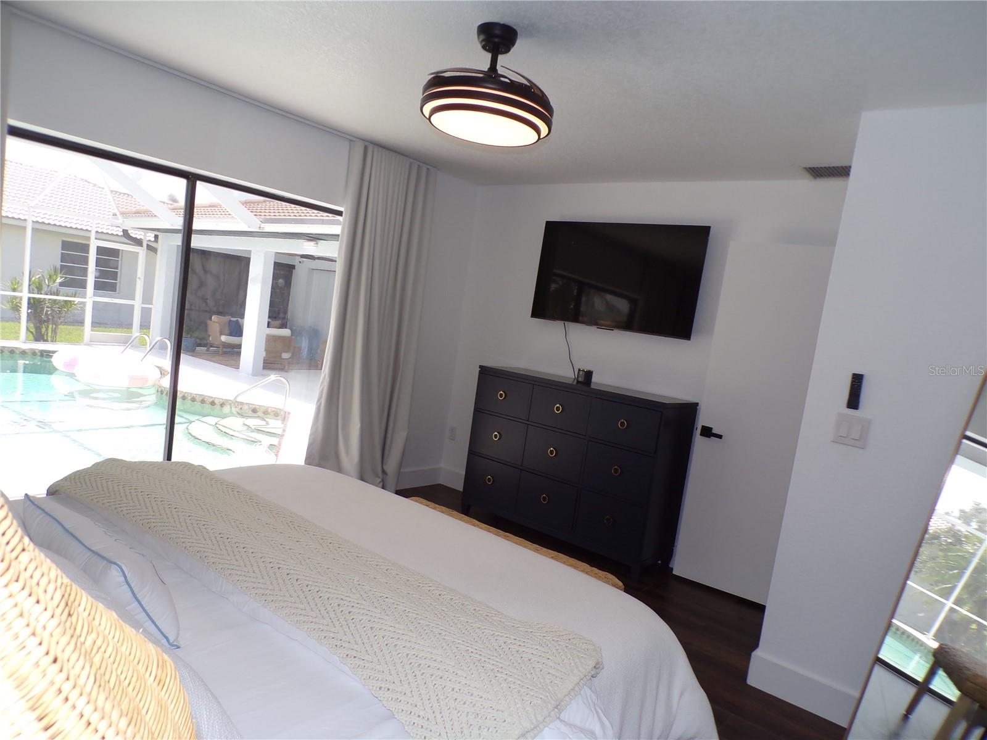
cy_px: 370
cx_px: 494
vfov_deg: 56.8
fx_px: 684
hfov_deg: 71.6
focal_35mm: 24
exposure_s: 1/60
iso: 94
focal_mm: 4.3
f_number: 4.3
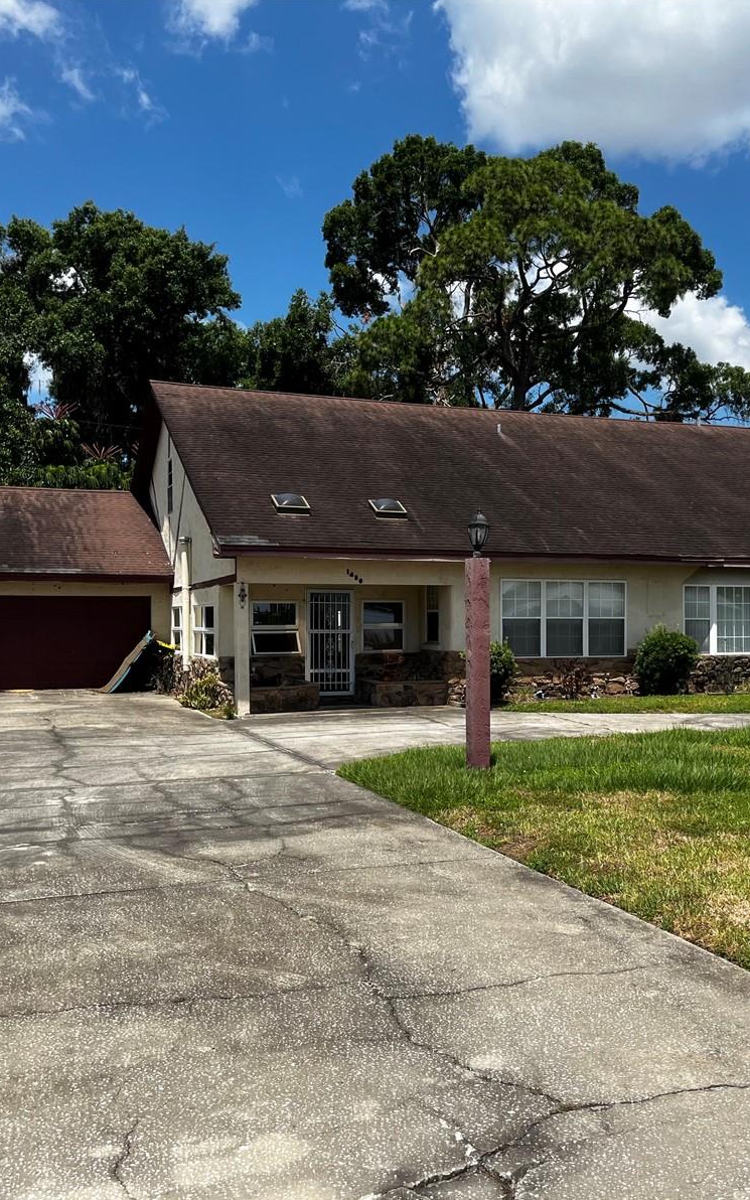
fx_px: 1210
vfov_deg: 52.7
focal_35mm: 37
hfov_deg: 33.9
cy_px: 601
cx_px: 534
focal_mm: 5.1
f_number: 1.6
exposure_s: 1/3623
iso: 50
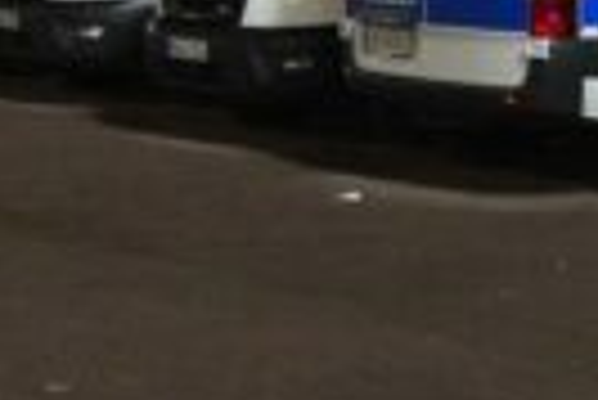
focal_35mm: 216
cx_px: 319
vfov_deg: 6.2
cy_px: -364
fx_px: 3590
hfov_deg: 9.5
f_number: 4
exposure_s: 1/30
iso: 6400
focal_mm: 25
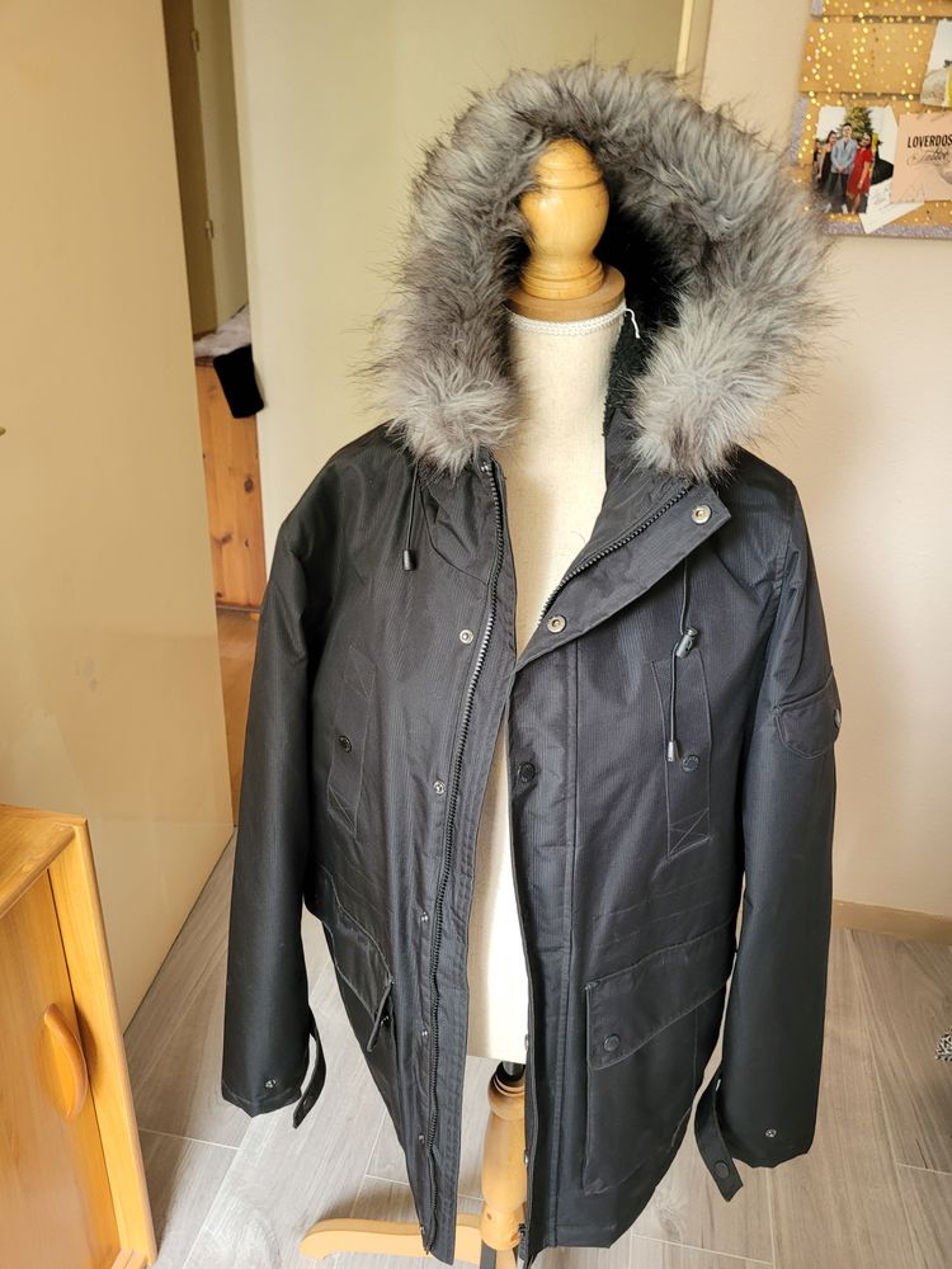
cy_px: 634
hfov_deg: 53.1
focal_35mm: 26
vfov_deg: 67.3
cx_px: 476
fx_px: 953
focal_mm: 5.4
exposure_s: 1/50
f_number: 1.8
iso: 250
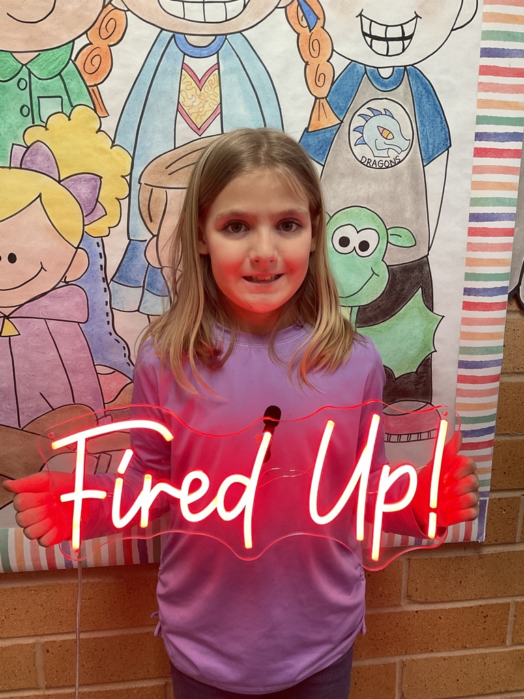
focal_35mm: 29
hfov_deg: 48.2
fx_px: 585
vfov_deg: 61.7
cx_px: 262
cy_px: 350
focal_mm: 3
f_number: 1.8
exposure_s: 1/60
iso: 125
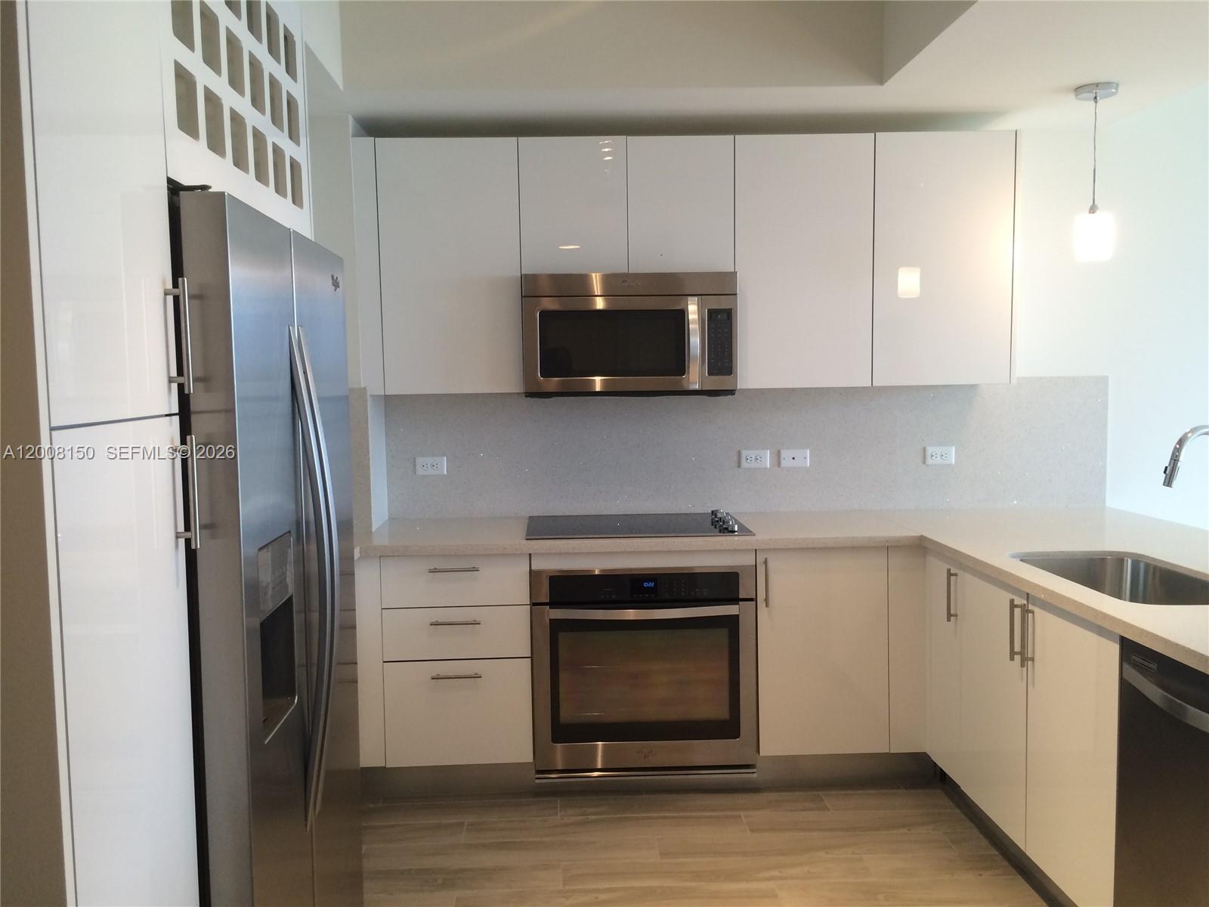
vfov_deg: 48.2
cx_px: 604
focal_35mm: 29
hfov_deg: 61.7
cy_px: 454
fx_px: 1013
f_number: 2.2
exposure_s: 1/30
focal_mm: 4.15
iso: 40
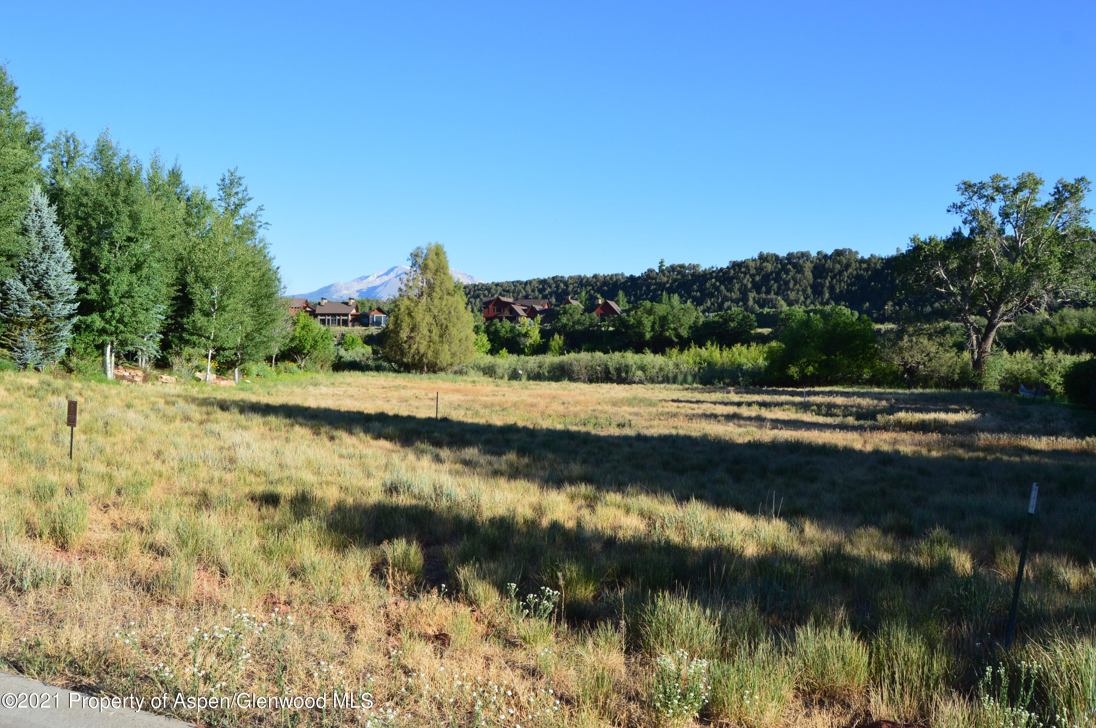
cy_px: 364
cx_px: 548
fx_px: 821
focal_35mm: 27
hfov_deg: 67.4
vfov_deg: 47.8
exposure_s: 1/320
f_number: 10
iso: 400
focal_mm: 18
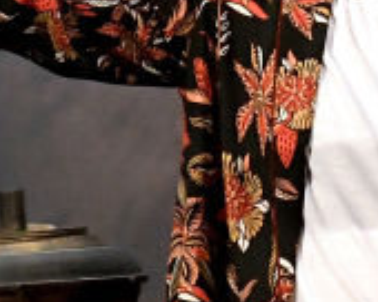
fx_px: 17050
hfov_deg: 1.3
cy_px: 43
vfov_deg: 1.0
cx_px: 796
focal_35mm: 1524
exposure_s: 1/125
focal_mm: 180
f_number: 3.2
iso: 8000
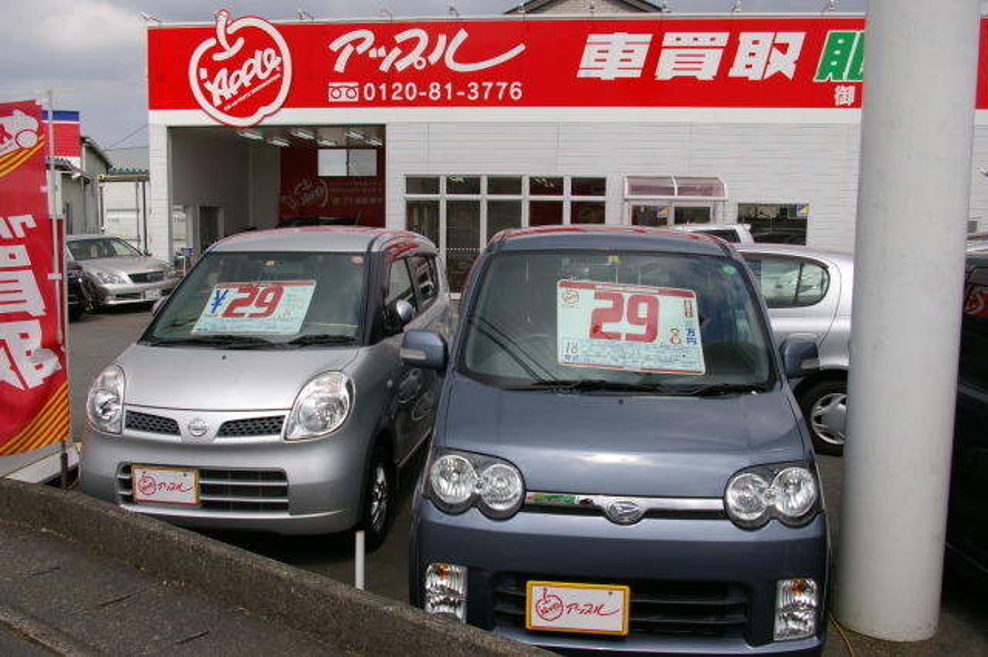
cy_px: 328
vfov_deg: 38.3
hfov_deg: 55.1
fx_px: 946
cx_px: 494
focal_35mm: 34
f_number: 8
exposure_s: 1/350
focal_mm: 23
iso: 200
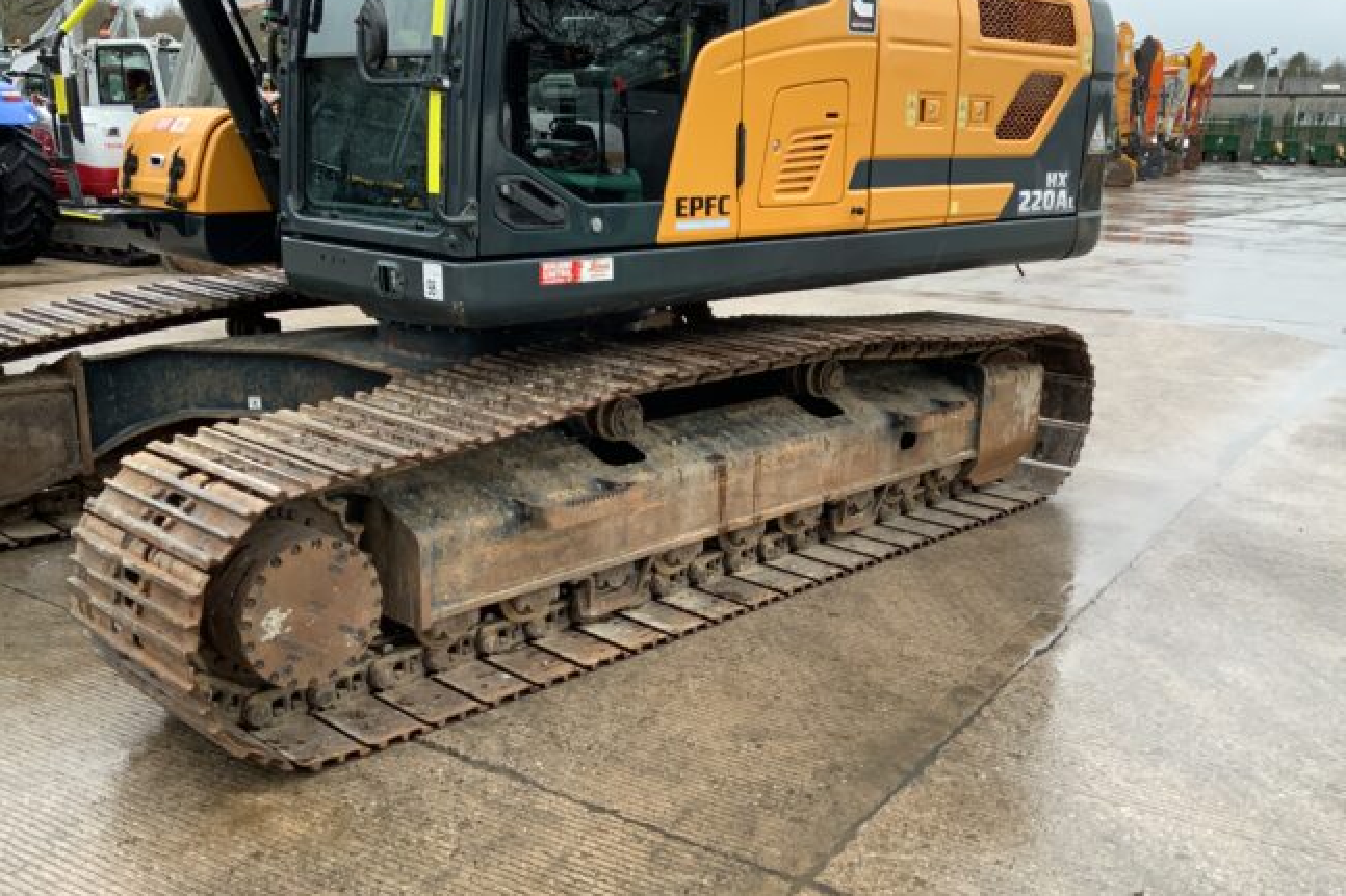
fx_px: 1308
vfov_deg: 37.7
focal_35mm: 35
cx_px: 678
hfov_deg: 54.4
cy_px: 521
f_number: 1.8
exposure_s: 1/159
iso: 16
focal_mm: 3
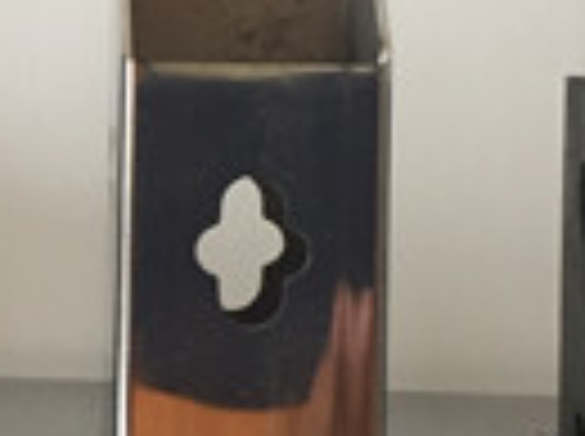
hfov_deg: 13.0
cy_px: 126
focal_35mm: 143
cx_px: -310
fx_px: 2412
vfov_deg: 10.3
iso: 50
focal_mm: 4.15
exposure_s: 1/33
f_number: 2.2
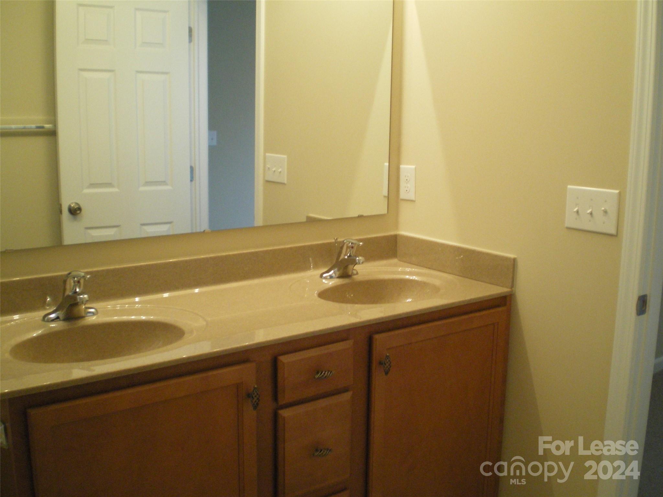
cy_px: 248
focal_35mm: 38
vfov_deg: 37.7
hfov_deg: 49.0
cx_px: 332
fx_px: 728
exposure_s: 1/30
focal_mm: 6.3
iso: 320
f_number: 3.1
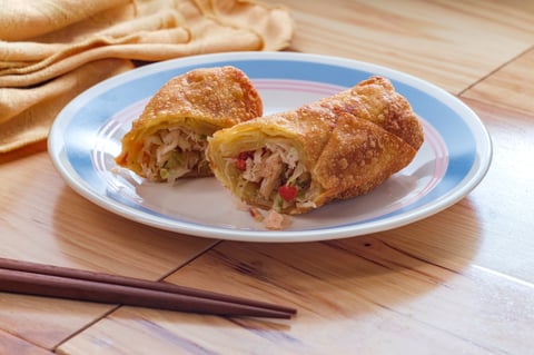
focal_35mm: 87
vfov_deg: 15.7
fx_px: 1289
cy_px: 178
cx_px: 267
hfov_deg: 23.4
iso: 200
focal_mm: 58
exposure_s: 1/125
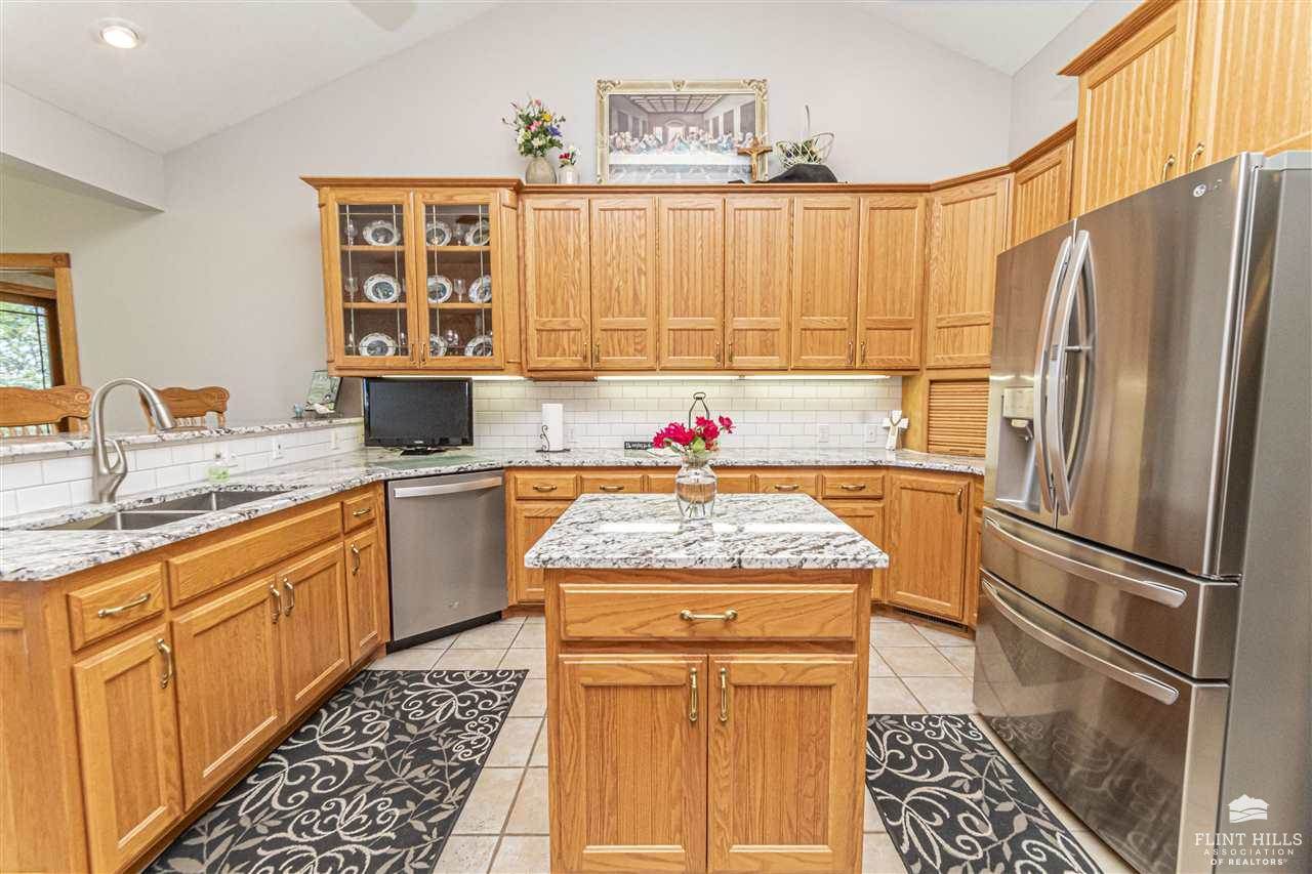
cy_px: 437
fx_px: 547
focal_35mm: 15
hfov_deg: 100.4
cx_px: 656
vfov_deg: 77.3
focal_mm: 10
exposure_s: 1/60
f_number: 13
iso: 1250
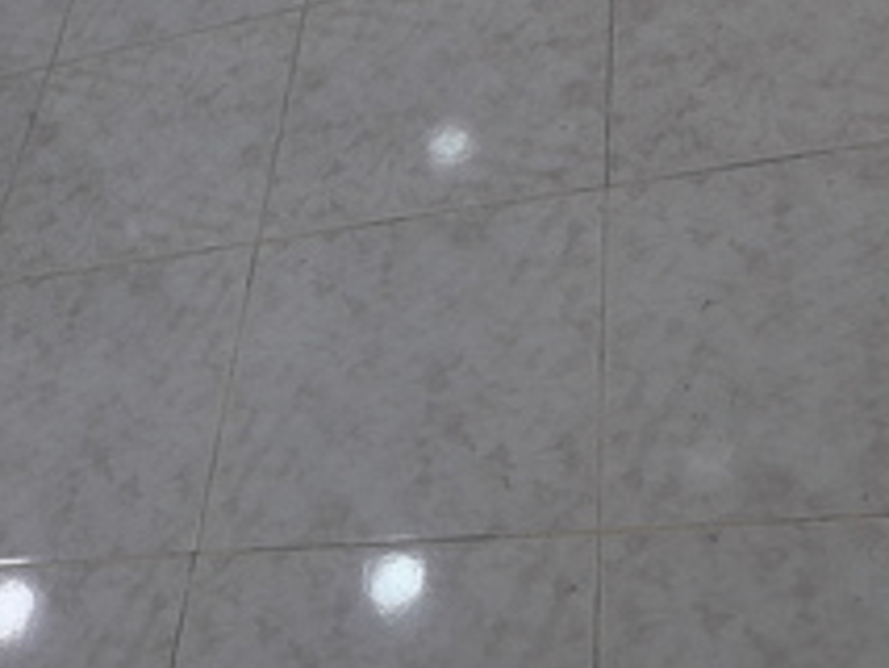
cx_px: 207
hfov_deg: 32.5
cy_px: 223
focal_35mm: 58
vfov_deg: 25.1
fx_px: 1490
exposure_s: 1/125
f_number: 1.9
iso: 40
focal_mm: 3.6
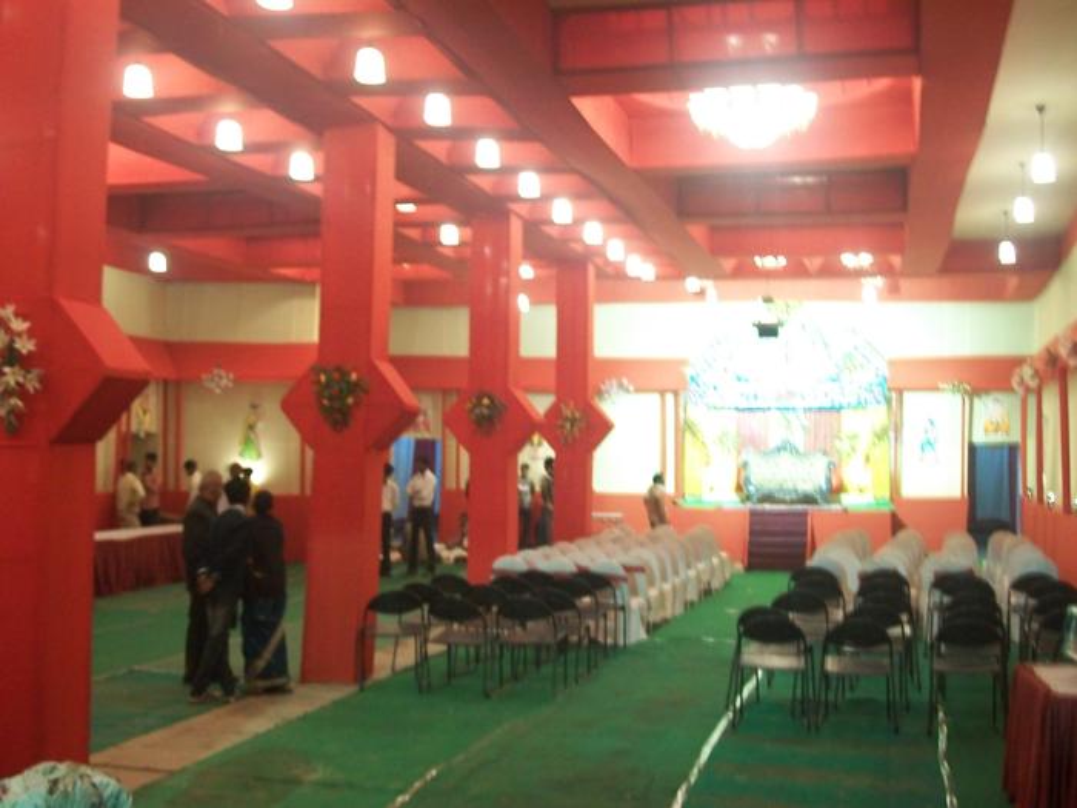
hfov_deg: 42.1
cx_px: 538
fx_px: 1400
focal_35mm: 45
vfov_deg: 32.2
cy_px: 404
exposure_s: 1/4
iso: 168
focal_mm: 7.6
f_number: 3
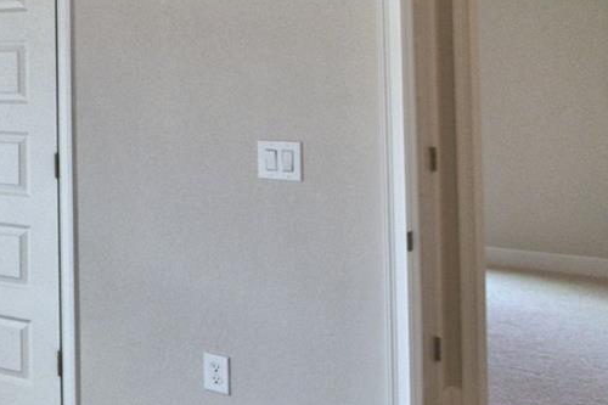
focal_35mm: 48
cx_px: -199
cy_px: 54
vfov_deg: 27.2
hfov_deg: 31.1
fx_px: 810
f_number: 4.5
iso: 200
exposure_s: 1/160
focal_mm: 10
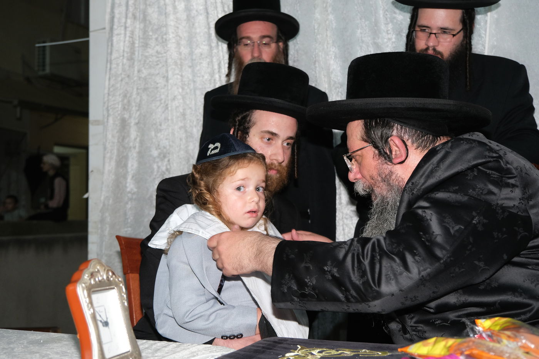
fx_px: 614
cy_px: 180
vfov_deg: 32.6
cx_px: 270
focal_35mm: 41
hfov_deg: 47.4
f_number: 4
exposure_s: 1/125
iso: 1250
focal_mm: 27.5
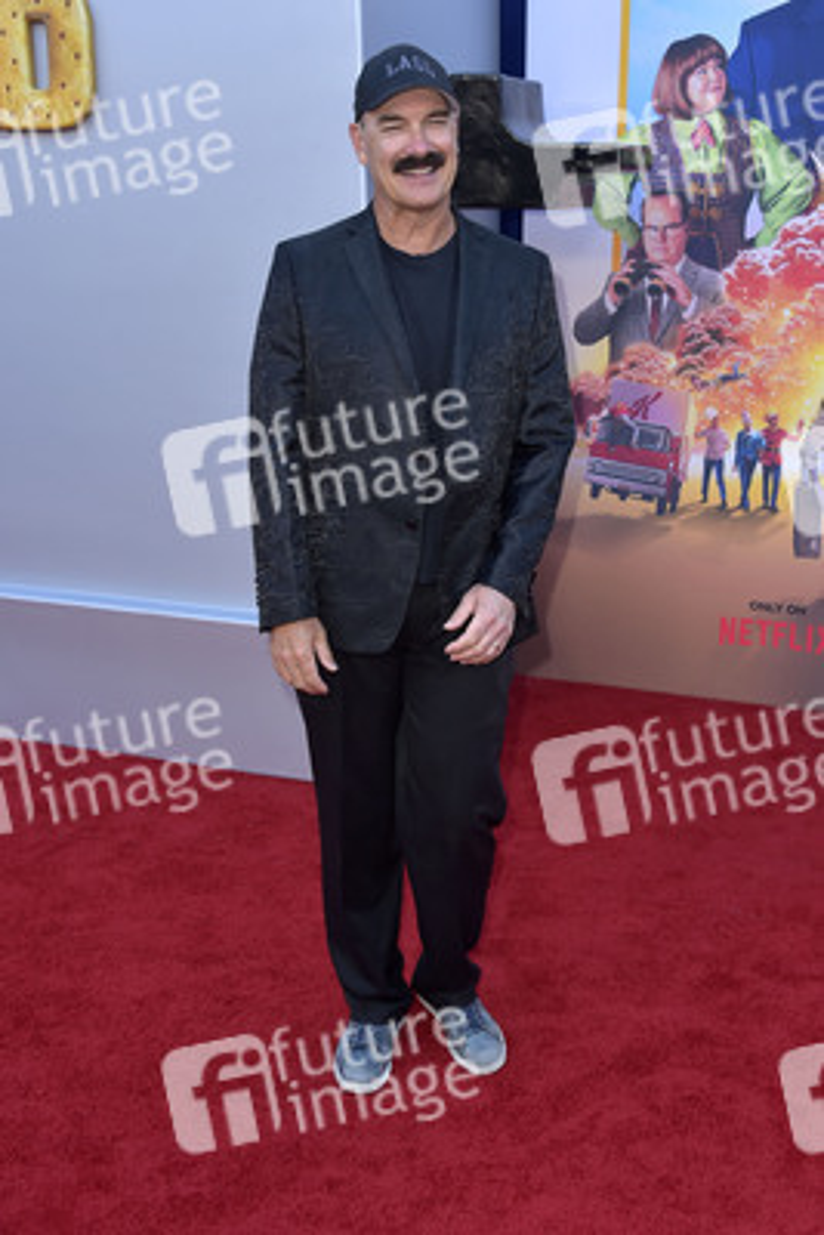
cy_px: 618
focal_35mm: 38
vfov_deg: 50.7
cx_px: 412
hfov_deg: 35.1
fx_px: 1303
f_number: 6.3
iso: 320
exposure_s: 1/250
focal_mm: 38
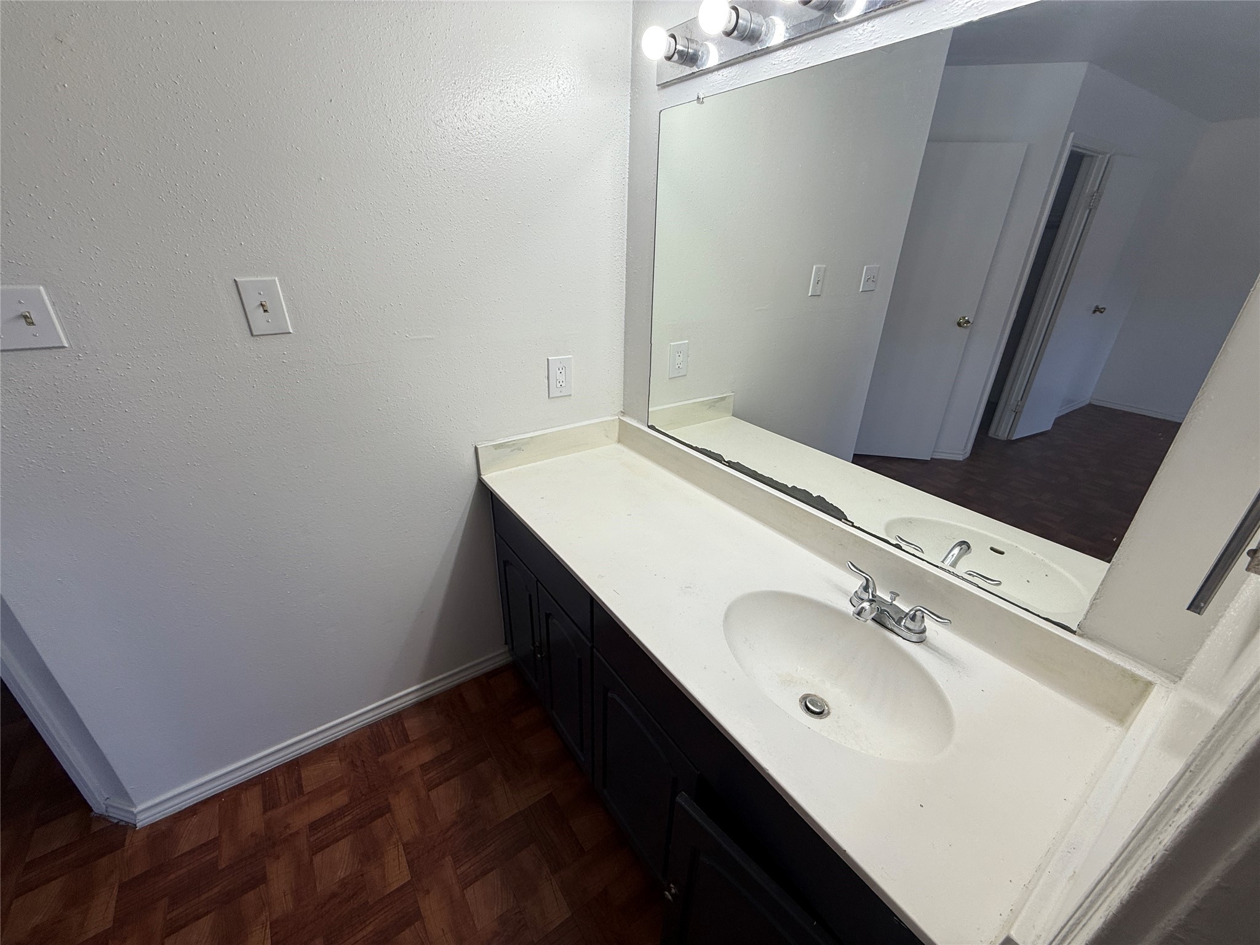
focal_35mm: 14
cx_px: 630
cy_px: 472
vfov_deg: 85.7
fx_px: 510
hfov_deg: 102.1
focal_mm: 2.22
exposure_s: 1/259
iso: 50
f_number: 2.2
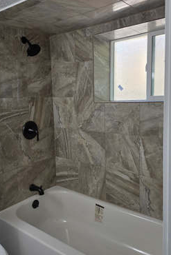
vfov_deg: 60.2
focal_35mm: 31
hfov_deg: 42.3
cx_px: 75
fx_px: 221
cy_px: 123
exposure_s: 1/180
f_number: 1.7
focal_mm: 6.3
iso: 125
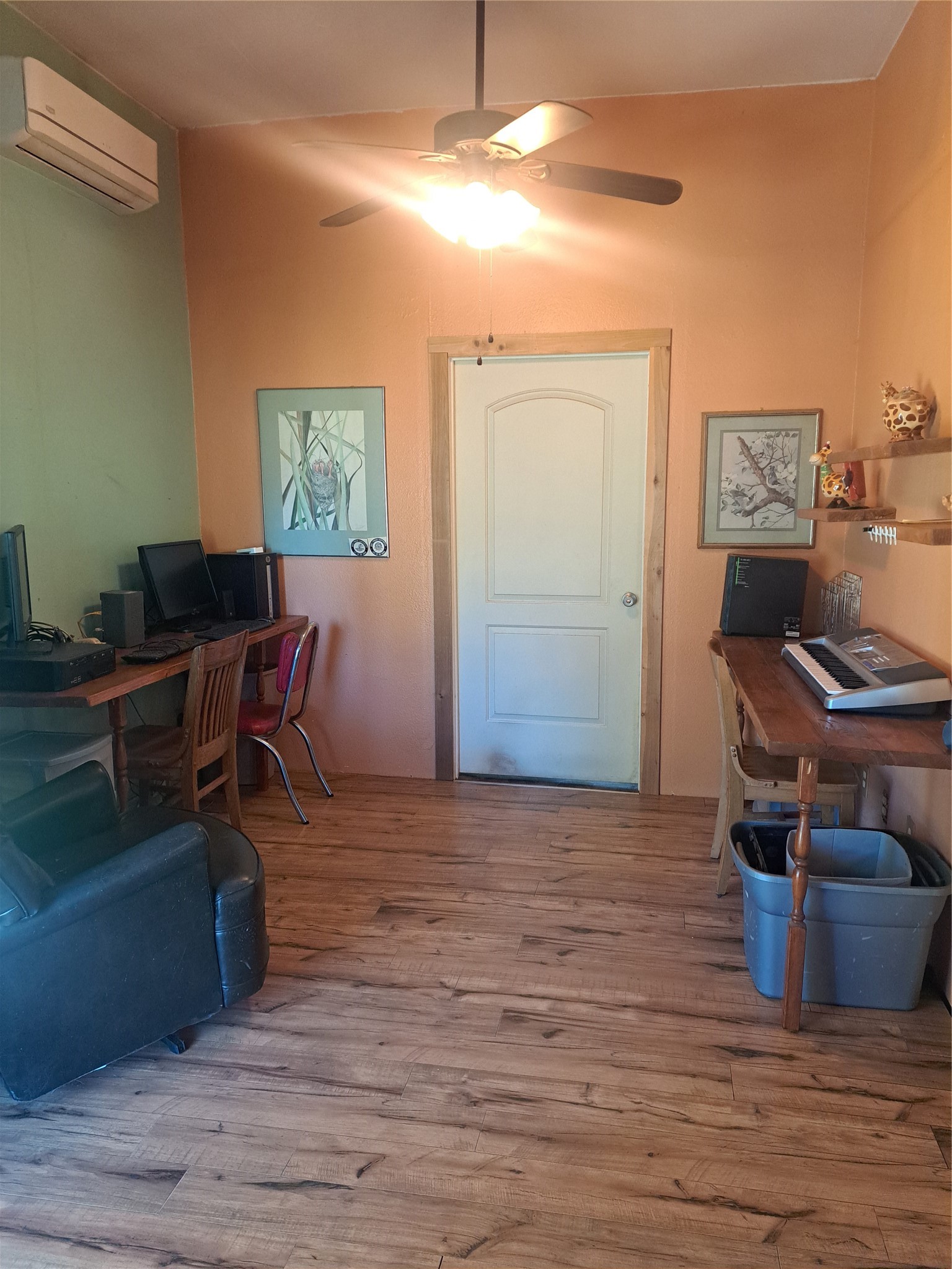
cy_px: 634
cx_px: 476
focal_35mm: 24
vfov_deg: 71.6
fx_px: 880
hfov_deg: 56.8
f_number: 1.8
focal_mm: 5.23
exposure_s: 1/60
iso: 400
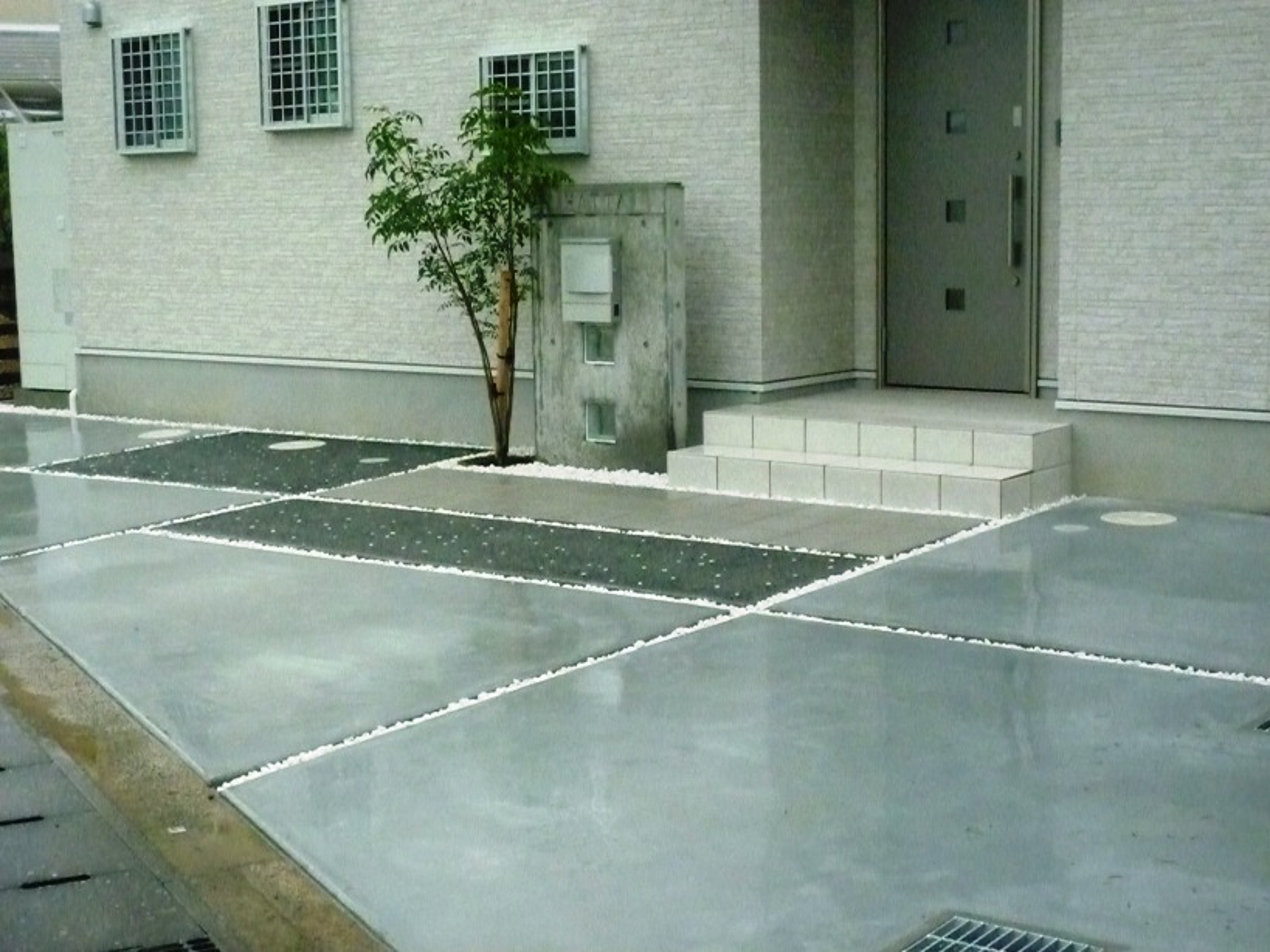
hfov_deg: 34.4
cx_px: 635
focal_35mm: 56
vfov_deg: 26.1
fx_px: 2054
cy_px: 476
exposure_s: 1/800
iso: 1600
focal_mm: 9.9
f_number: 7.1
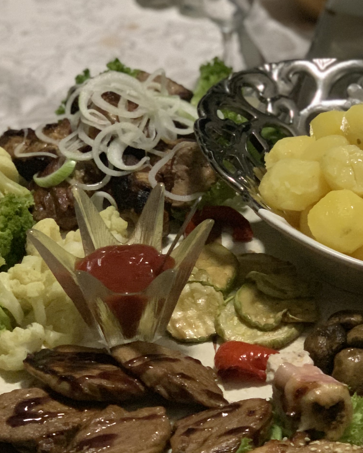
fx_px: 1464
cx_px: 233
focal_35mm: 109
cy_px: 328
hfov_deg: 14.1
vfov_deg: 17.5
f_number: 2.4
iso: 1000
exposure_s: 1/30
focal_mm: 6
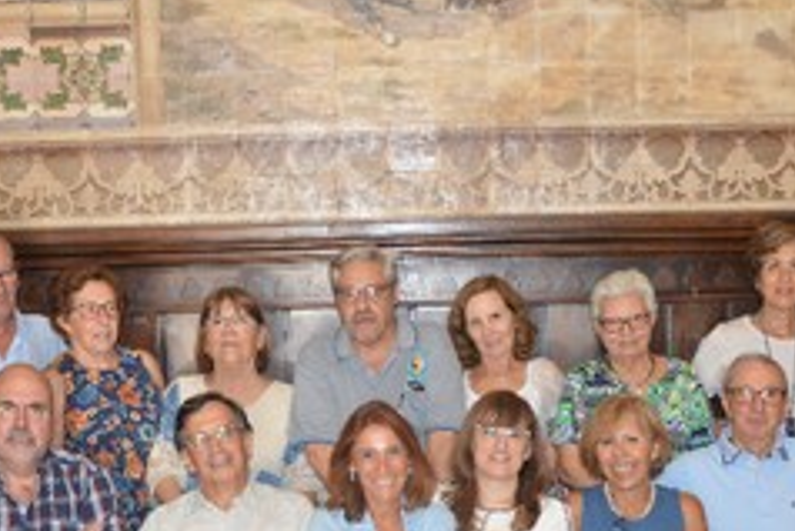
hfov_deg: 30.5
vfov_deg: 20.1
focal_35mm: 66
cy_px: 513
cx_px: 414
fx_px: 1459
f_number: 3.8
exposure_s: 1/60
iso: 1400
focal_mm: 21
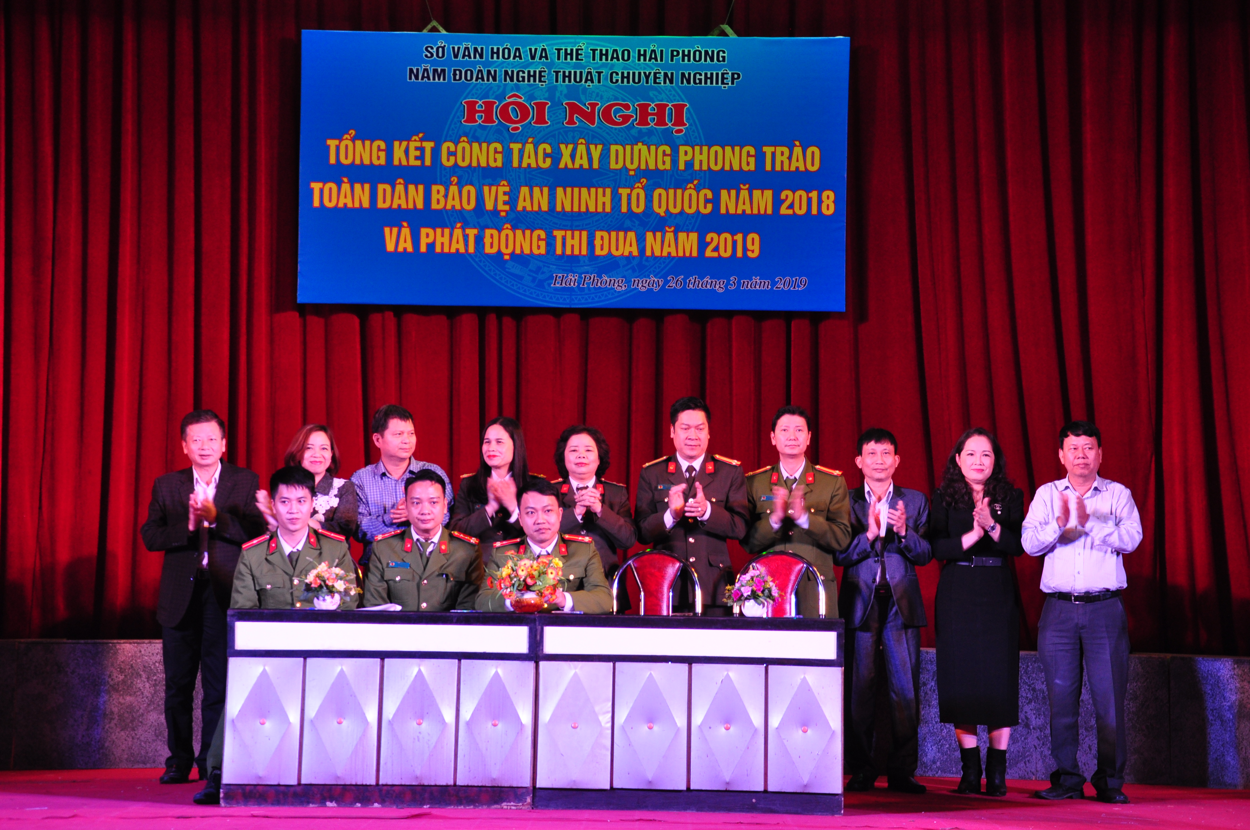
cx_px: 625
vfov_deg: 18.9
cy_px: 415
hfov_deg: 28.1
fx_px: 2497
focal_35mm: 72
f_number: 4.8
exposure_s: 1/25
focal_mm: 48
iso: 640
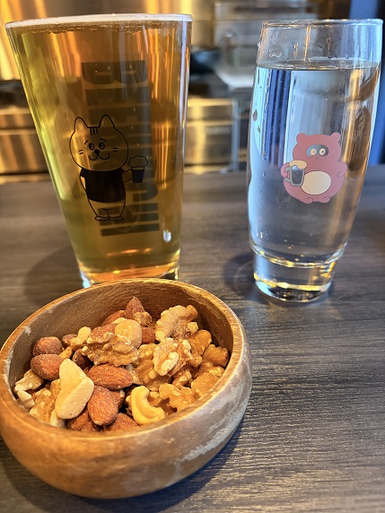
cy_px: 256
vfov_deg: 67.3
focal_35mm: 26
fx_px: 386
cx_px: 192
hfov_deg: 53.1
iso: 640
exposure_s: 1/40
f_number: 1.6
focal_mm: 5.96
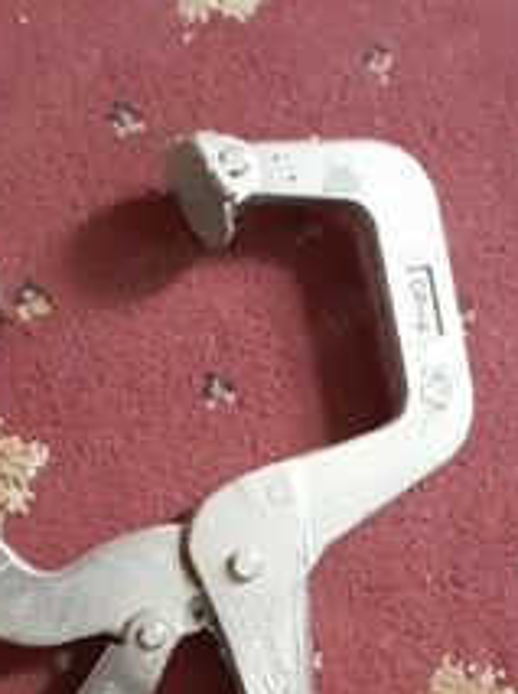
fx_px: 640
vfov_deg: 52.6
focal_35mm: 32
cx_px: 212
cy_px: 570
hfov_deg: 43.9
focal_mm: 1.46
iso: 800
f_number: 2.2
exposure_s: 1/20
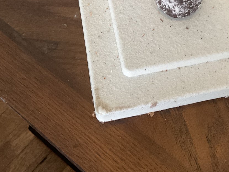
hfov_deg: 35.7
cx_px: 160
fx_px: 351
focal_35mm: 53
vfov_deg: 26.7
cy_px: 21
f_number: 1.8
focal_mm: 3
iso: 250
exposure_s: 1/40
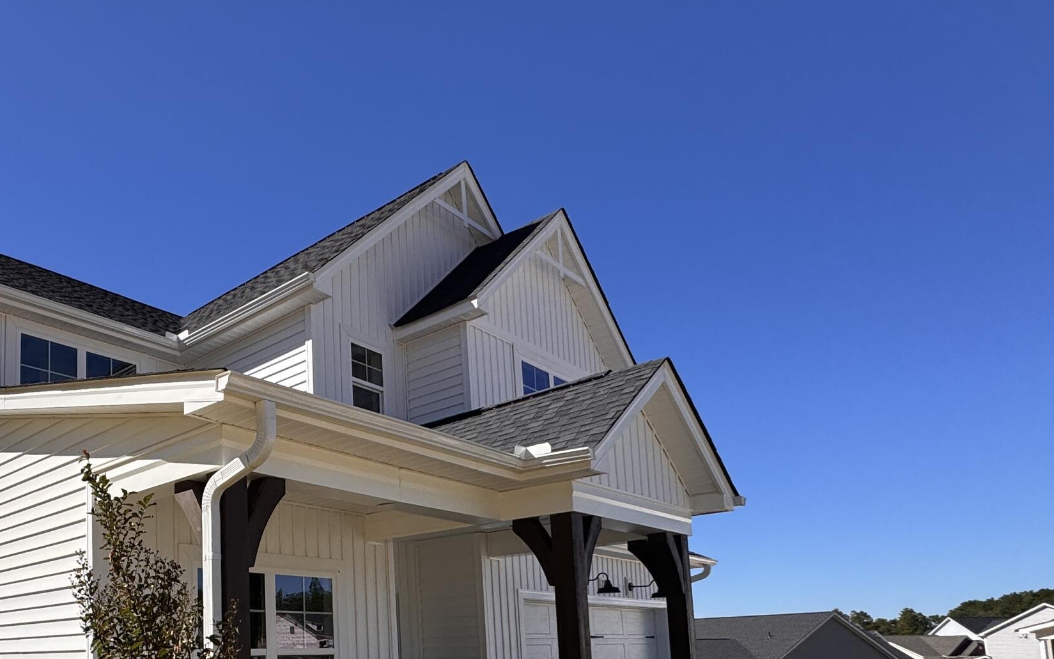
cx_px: 206
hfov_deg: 62.4
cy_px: 574
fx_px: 776
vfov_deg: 42.8
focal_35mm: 27
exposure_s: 1/3390
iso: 50
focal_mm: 2.22
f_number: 2.2
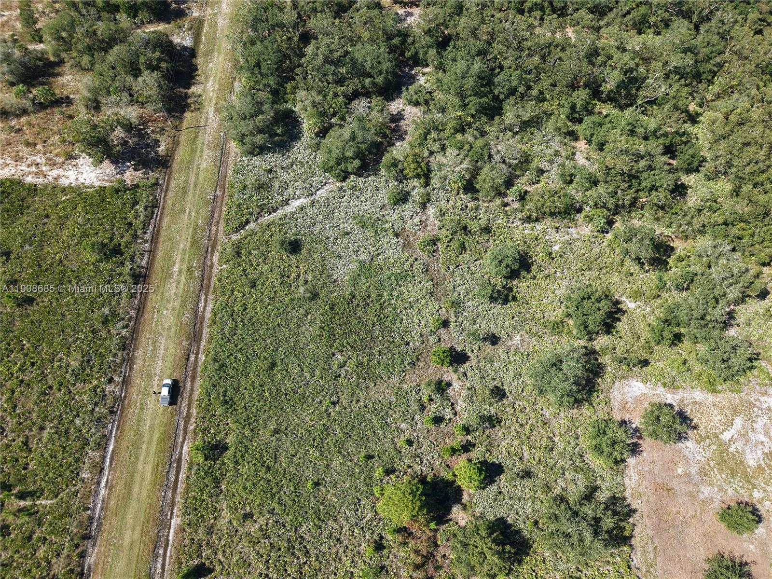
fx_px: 535
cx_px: 386
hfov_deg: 71.6
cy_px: 290
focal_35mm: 24
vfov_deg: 56.8
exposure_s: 1/50
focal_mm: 8.67
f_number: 1.8
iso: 100
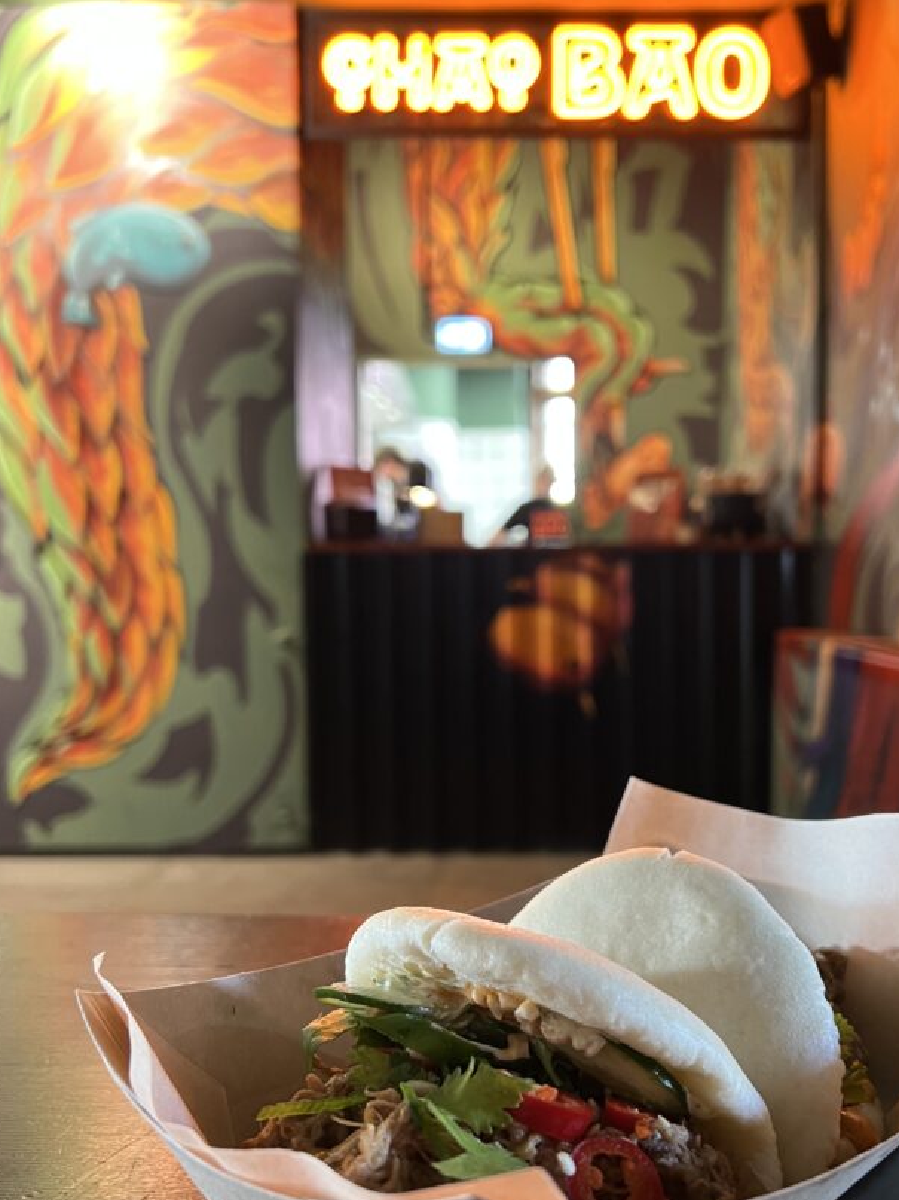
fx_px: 1143
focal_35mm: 33
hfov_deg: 42.6
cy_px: 663
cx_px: 560
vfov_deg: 55.2
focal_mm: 5.7
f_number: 1.5
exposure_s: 1/50
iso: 320
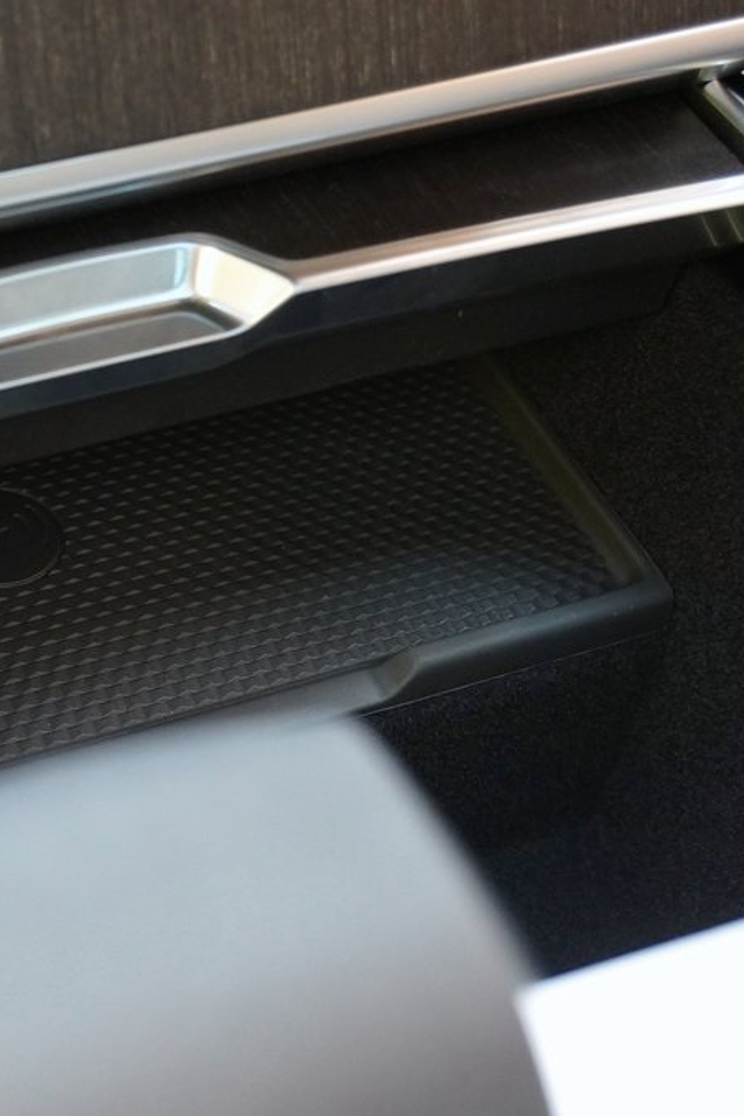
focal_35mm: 84
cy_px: 559
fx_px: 2596
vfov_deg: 24.3
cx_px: -10
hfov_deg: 16.0
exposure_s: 1/60
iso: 2500
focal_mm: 37
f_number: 5.6
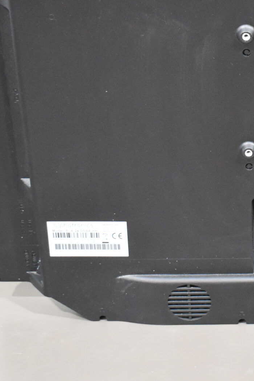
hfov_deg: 12.2
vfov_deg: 18.5
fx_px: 1164
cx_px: 299
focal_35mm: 110
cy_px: 117
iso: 4000
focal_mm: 30
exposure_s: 1/125
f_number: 4.2
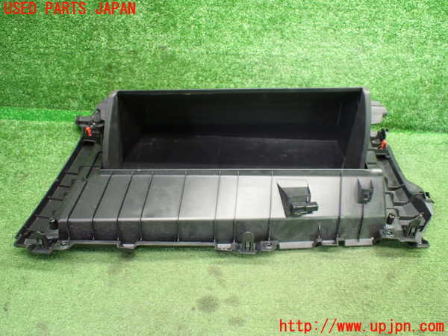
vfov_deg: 46.8
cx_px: 224
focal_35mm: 30
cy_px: 168
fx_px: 388
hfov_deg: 60.0
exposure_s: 1/50
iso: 800
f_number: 2.3
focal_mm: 5.4
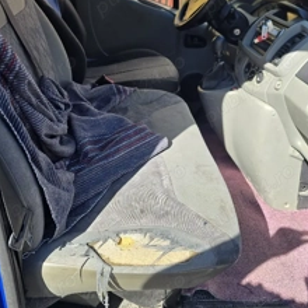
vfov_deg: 44.4
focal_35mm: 37
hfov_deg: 44.9
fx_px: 372
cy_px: 106
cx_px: 168
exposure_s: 1/238
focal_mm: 6.3
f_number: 1.7
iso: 12
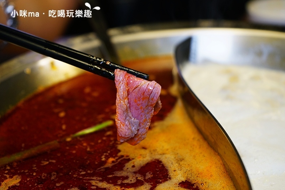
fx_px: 467
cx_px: 142
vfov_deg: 23.0
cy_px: 95
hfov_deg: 33.9
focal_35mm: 59
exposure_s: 1/60
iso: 1250
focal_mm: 59
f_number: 5
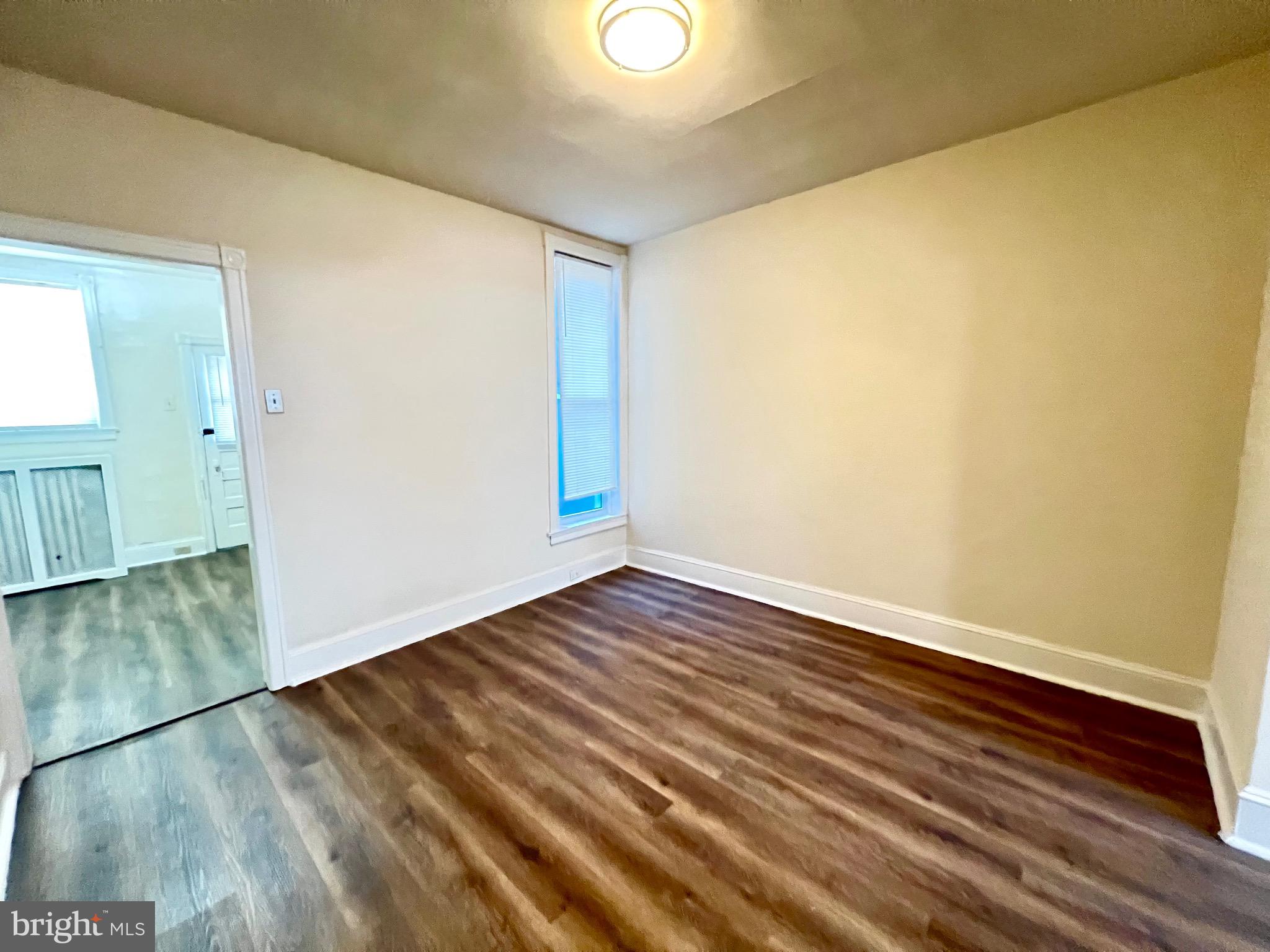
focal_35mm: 13
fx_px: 477
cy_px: 476
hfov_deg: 106.2
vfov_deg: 89.9
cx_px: 635
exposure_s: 1/60
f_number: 1.8
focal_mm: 1.57
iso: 800
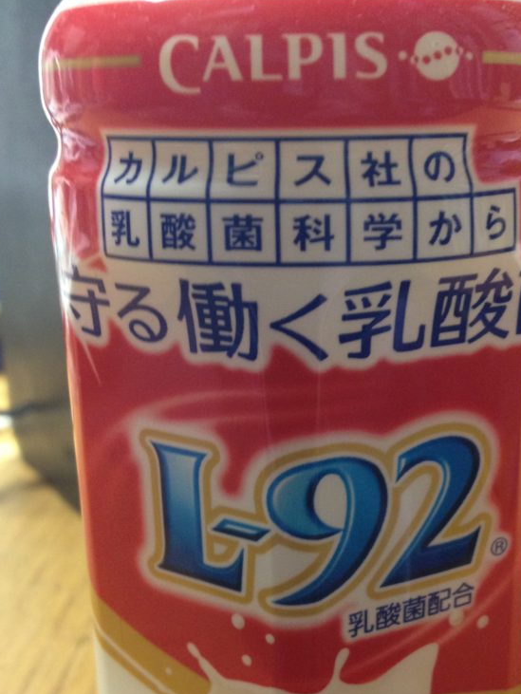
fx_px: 982
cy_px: 417
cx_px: 334
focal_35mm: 49
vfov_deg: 38.7
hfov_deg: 29.6
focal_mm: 4.28
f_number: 2.4
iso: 200
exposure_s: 1/20
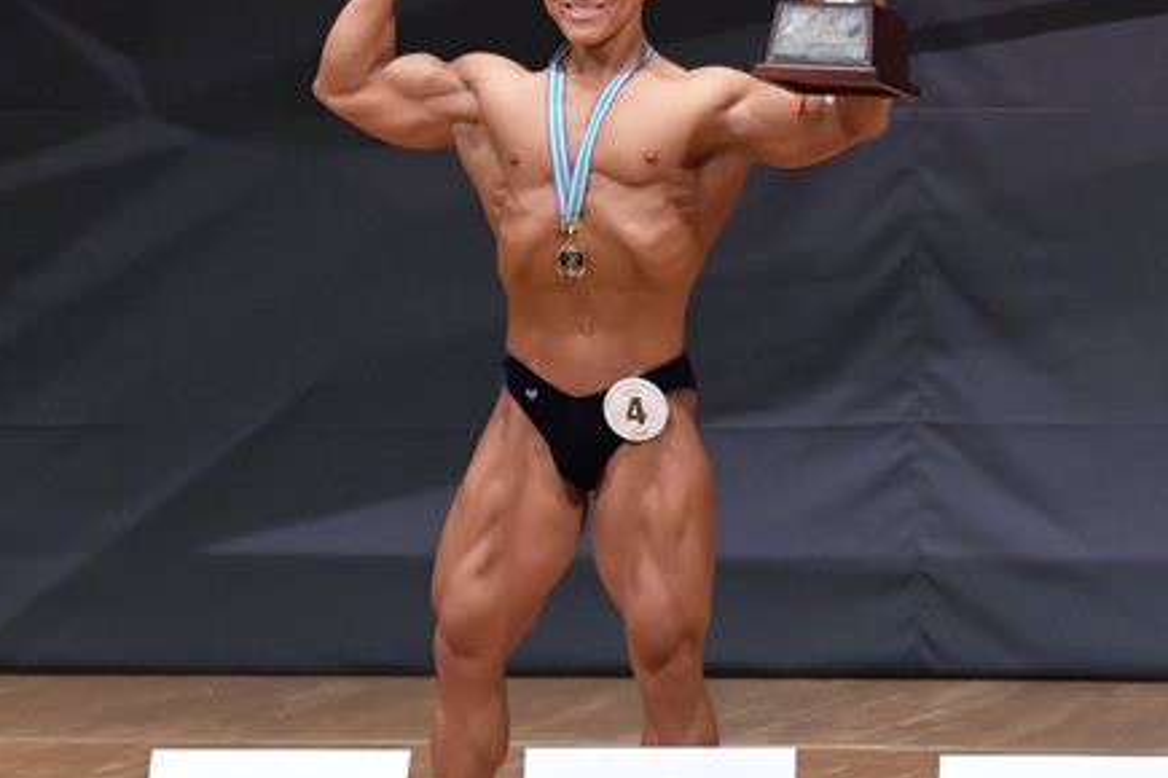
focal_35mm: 481
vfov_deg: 2.9
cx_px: 627
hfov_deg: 4.3
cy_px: 343
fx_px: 15605
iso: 6400
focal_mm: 180
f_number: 5.6
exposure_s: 1/400
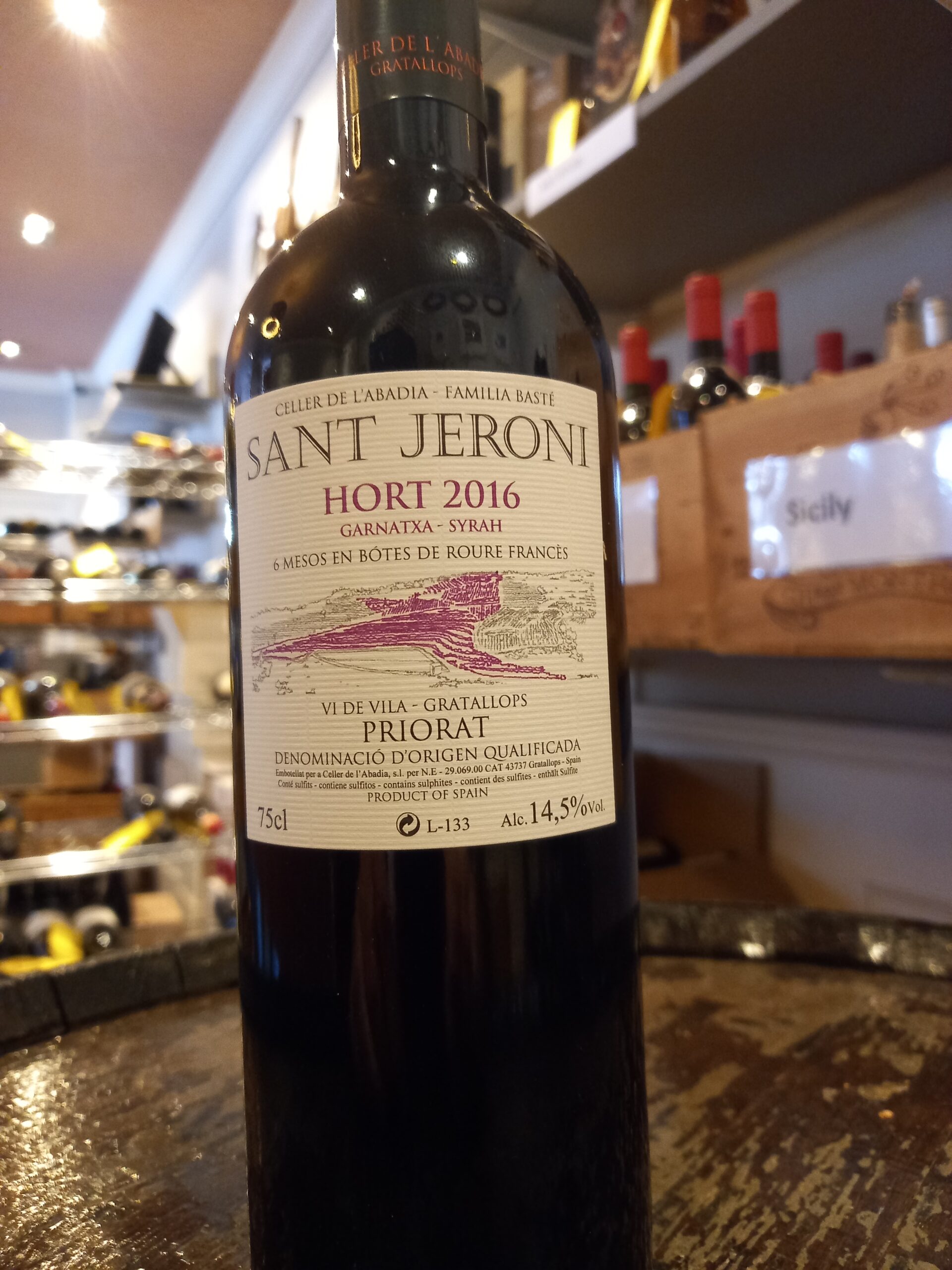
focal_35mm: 25
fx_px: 917
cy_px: 635
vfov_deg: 69.4
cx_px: 476
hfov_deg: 54.9
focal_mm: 4.6
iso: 1000
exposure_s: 1/16.7
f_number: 2
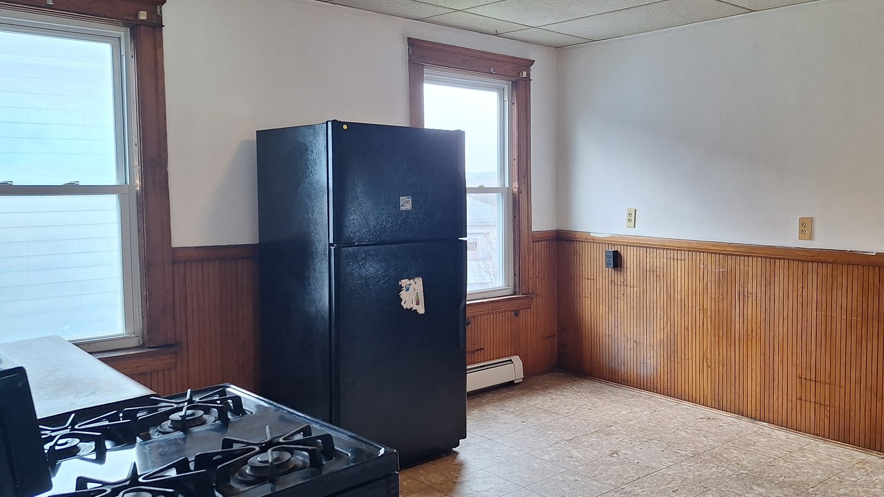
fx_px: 727
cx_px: 541
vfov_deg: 37.7
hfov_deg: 61.9
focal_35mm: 31
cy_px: 223
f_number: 1.8
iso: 50
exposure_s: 1/100
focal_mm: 5.54
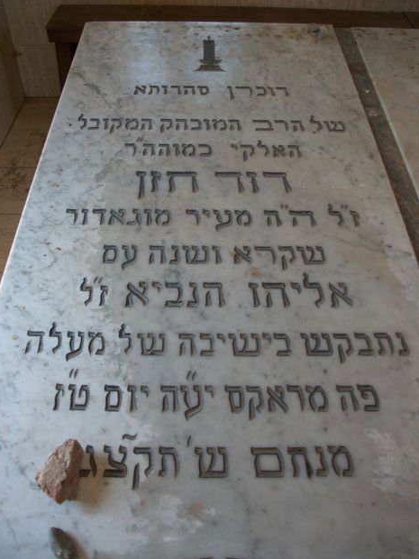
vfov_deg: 56.8
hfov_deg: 44.2
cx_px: 206
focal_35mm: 32
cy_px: 282
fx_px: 516
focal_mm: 5.7
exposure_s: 1/97.3
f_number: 2.9
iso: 80
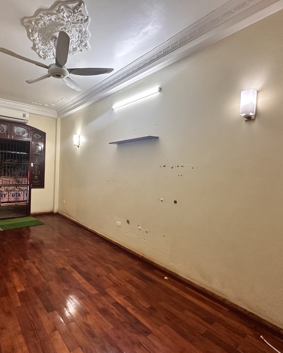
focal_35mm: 19
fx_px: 199
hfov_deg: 69.4
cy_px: 176
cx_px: 101
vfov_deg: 83.3
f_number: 2.2
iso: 320
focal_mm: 2.22
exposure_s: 1/100
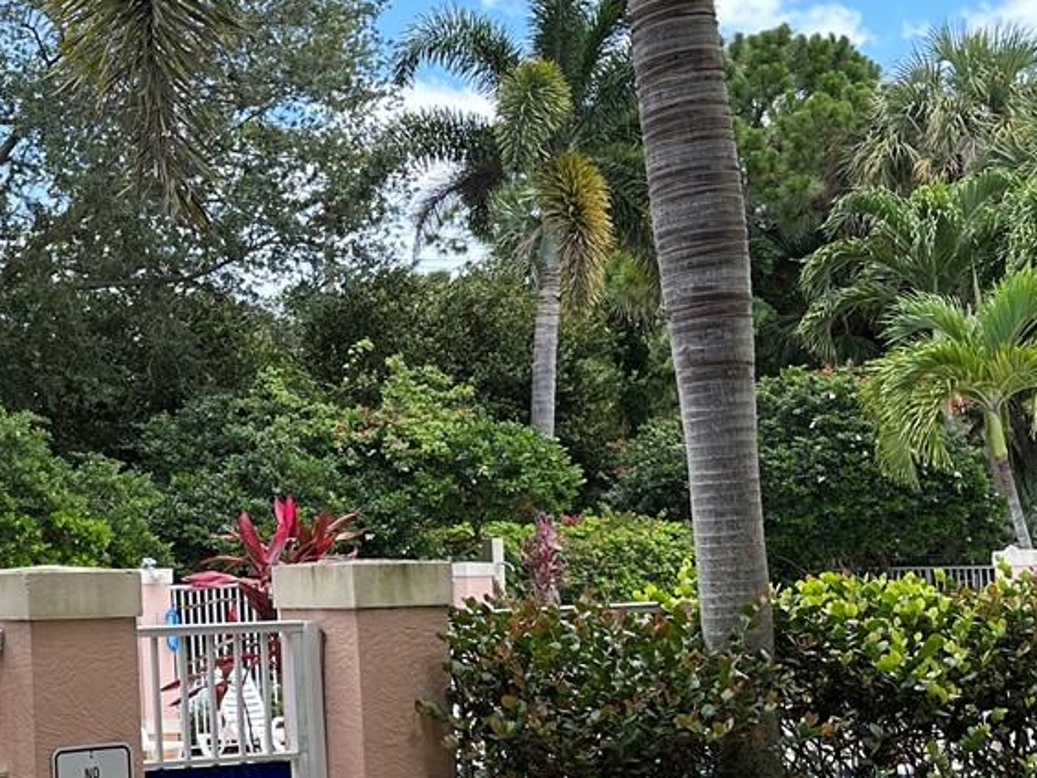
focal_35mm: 68
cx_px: -72
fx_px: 2038
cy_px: 407
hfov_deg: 26.5
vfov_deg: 21.6
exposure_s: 1/879
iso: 80
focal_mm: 6.86
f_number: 1.78
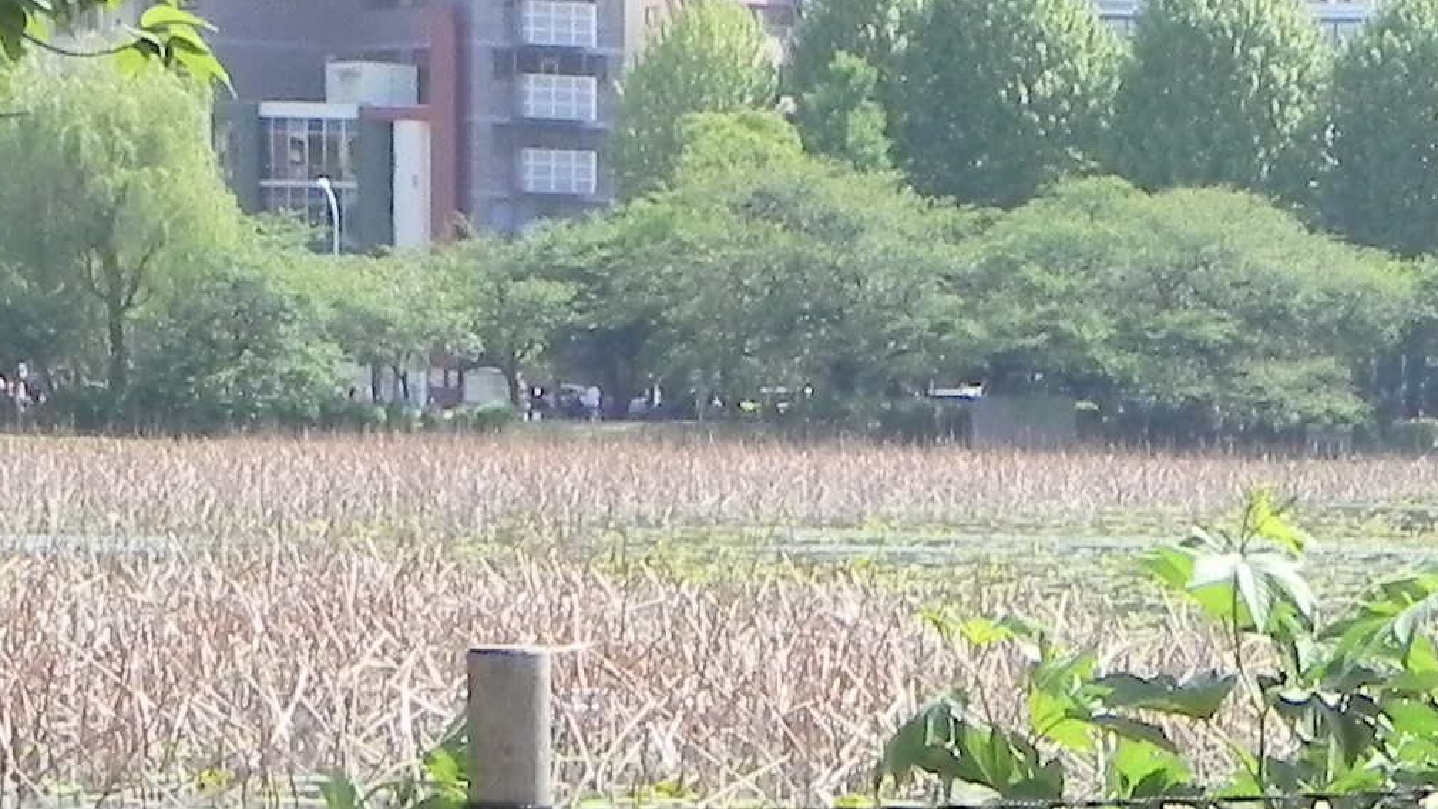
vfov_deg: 6.6
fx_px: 6901
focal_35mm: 181
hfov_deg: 11.7
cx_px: 1606
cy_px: 1186
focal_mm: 8.2
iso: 160
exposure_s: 1/256
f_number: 5.6
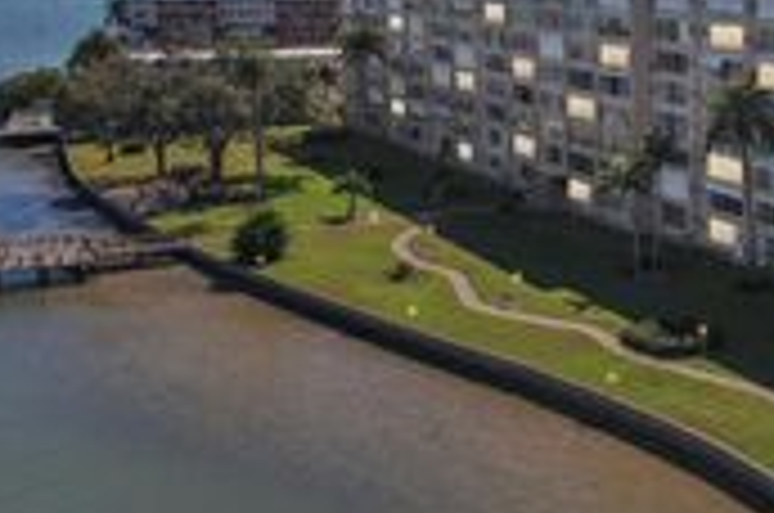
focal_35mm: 64
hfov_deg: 30.3
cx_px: 680
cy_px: 155
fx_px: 1373
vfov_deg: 21.0
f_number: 2.8
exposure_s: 1/2500
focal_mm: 8.38
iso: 400
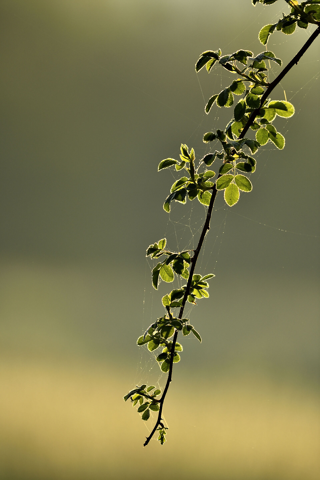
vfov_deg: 4.6
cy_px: 240
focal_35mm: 450
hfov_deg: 3.1
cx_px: 160
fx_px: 6000
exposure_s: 1/1000
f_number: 2.8
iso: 100
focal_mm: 300
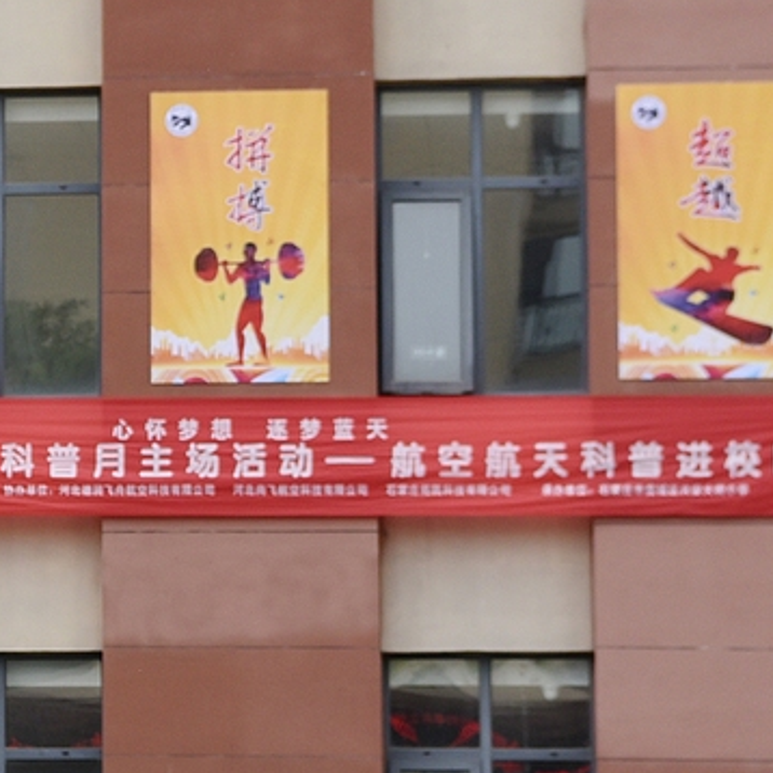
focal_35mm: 170
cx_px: -201
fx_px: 4295
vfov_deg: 10.2
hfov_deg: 10.1
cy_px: 662
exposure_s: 1/800
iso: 640
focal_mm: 70
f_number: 7.1
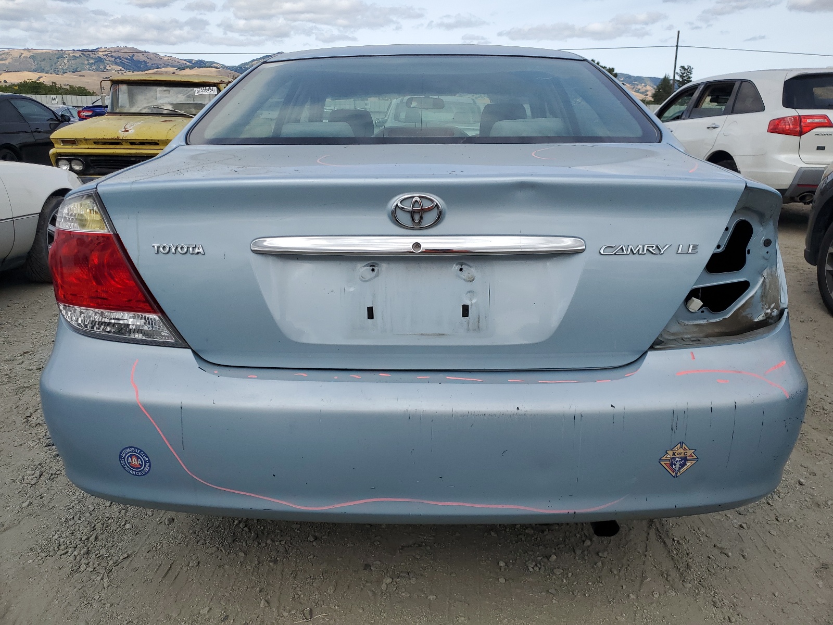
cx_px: 416
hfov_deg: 67.3
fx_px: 626
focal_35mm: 26
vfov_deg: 53.1
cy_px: 312
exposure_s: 1/3333
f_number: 1.5
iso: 50
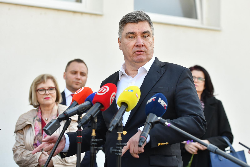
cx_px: 125
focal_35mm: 82
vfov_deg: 16.6
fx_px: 569
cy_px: 84
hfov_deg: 24.8
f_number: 5
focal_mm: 82
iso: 560
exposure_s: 1/1000
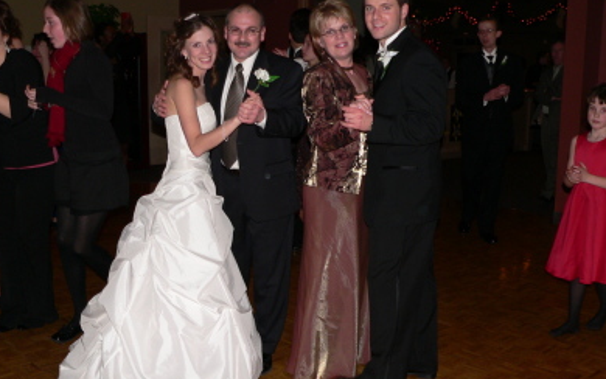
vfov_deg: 29.2
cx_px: 277
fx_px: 727
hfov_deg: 45.2
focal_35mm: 44
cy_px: 228
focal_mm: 6
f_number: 2.8
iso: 100
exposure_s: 1/60
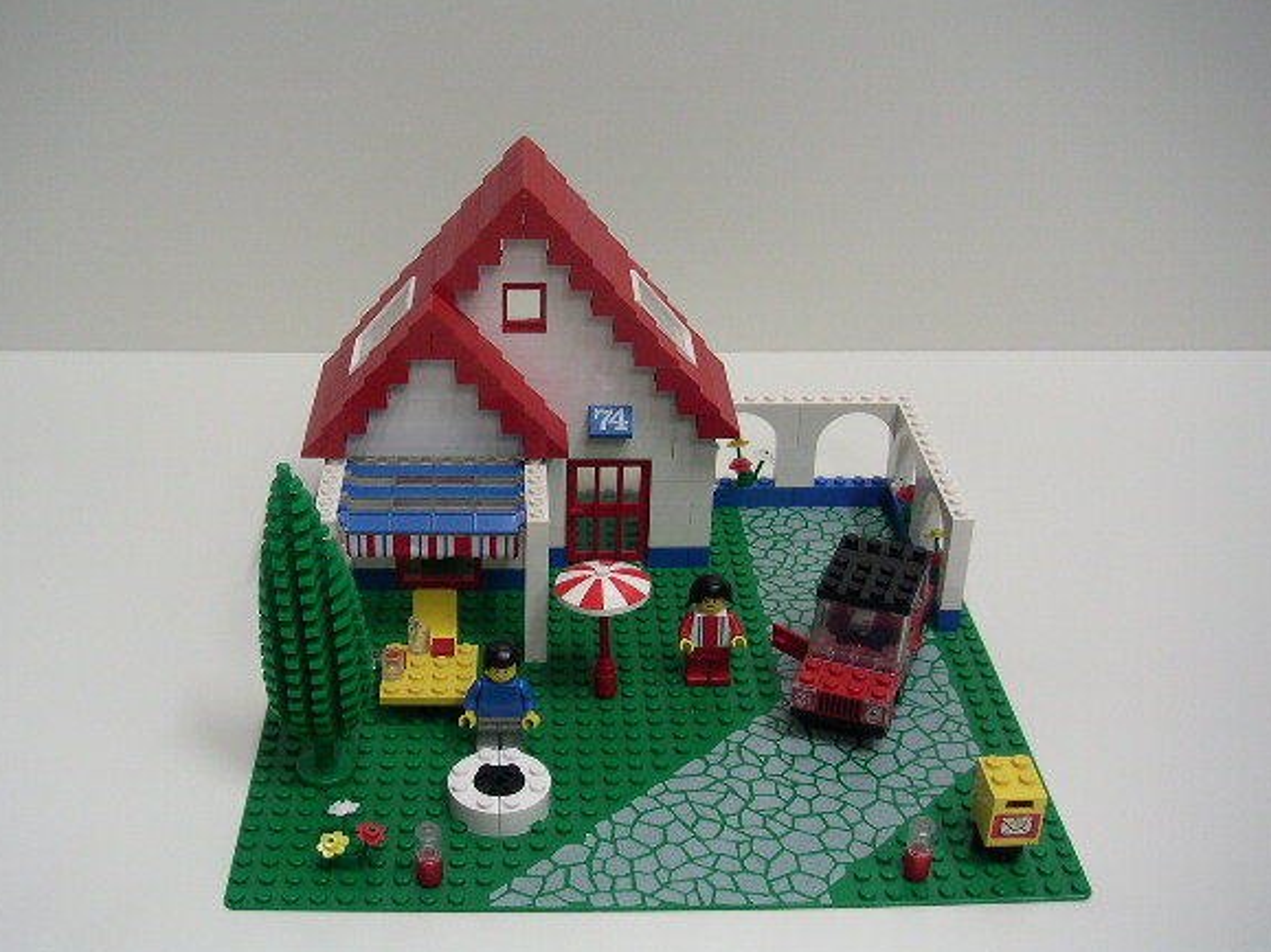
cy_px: 437
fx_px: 1542
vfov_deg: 34.3
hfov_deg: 44.8
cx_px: 582
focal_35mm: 42
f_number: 2.8
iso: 100
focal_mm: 6
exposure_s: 1/15
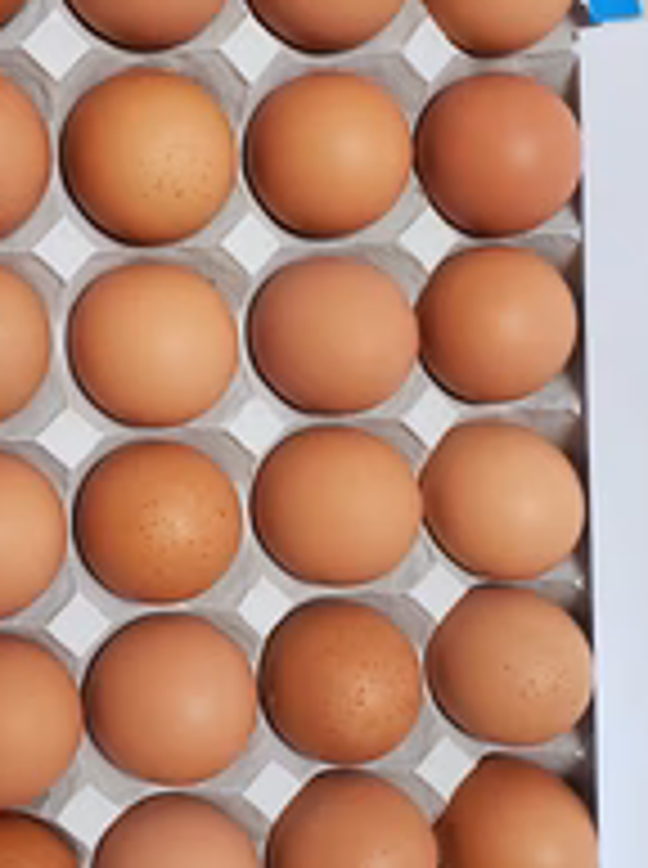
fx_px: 1352
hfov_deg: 26.8
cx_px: 238
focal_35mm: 54
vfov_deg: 35.5
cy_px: 373
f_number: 2.4
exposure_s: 1/60
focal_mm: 4.3
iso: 320
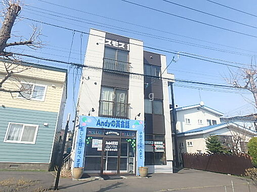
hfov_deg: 79.0
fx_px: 156
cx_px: 128
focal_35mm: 21
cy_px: 96
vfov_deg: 63.4
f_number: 6
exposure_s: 1/320
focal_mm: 3.7
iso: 125
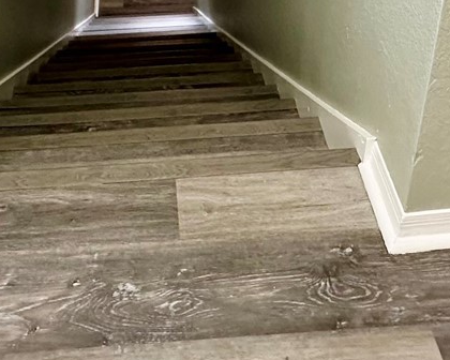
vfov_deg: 24.2
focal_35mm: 52
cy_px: -148
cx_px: 182
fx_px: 693
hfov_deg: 35.9
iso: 250
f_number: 2.2
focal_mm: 2.22
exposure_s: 1/120
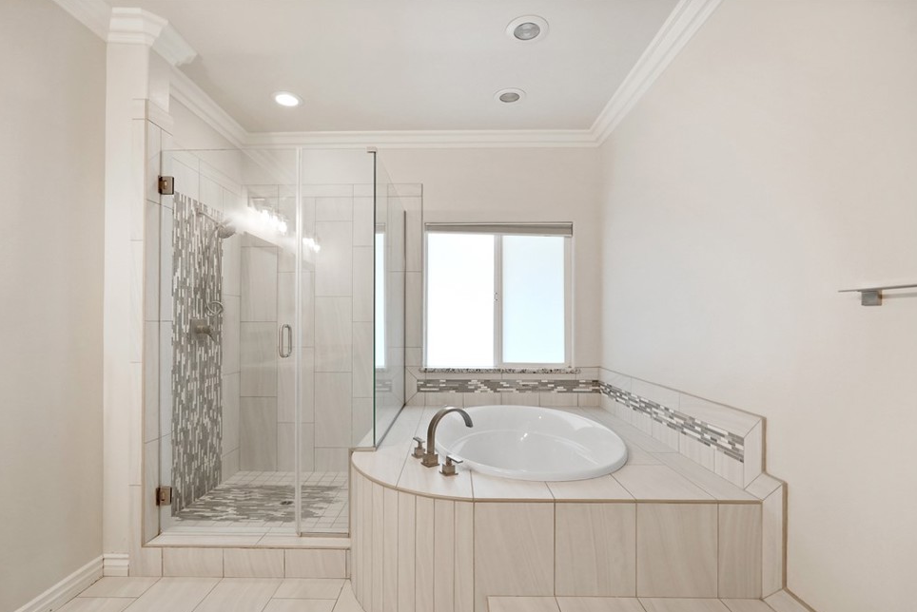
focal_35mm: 17
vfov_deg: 70.5
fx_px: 433
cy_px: 319
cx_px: 447
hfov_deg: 93.2
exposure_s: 1/30
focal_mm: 16
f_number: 4
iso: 2500
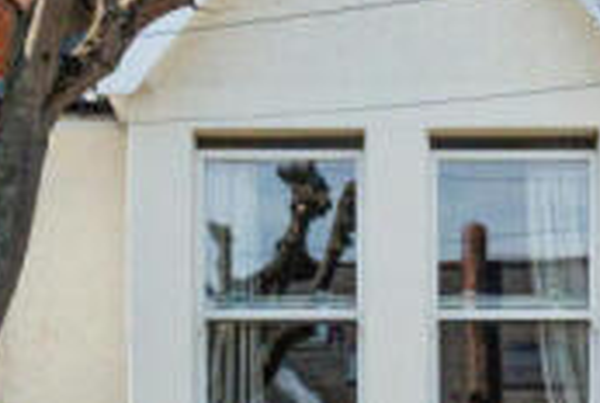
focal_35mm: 136
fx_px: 2271
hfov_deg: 15.0
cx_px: 446
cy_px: 492
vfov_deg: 10.0
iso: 400
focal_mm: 24
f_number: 8
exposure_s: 1/8000
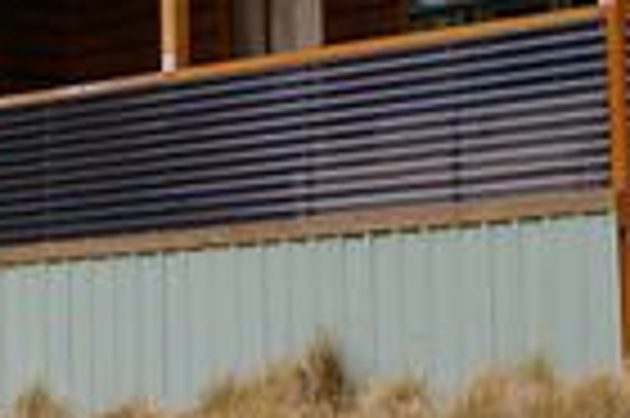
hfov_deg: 14.6
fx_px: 2465
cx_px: 351
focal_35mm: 141
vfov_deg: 9.7
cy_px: 92
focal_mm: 28
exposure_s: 1/350
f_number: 8
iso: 400
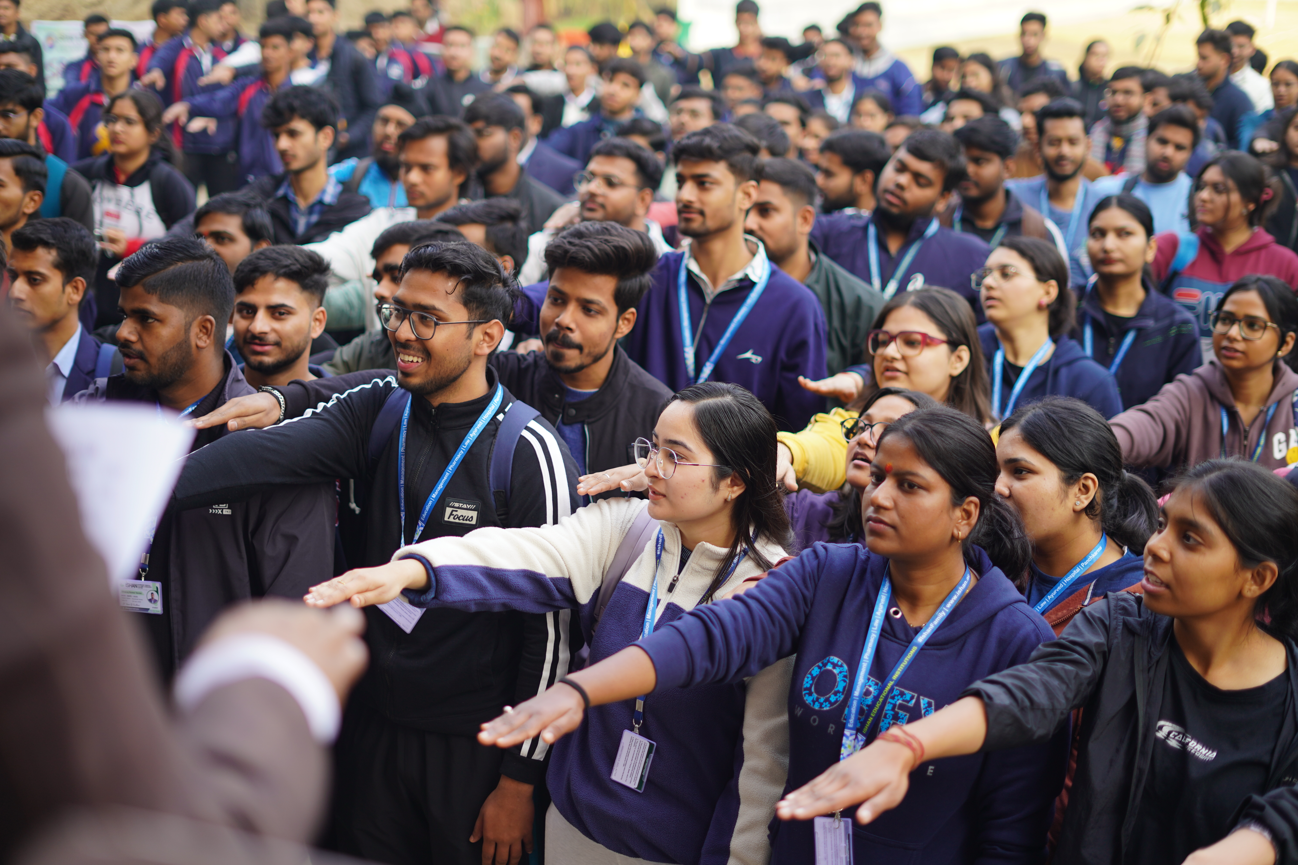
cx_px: 649
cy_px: 432
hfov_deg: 39.6
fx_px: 1803
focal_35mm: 50
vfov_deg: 27.0
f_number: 1.8
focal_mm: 50
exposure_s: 1/320
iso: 125
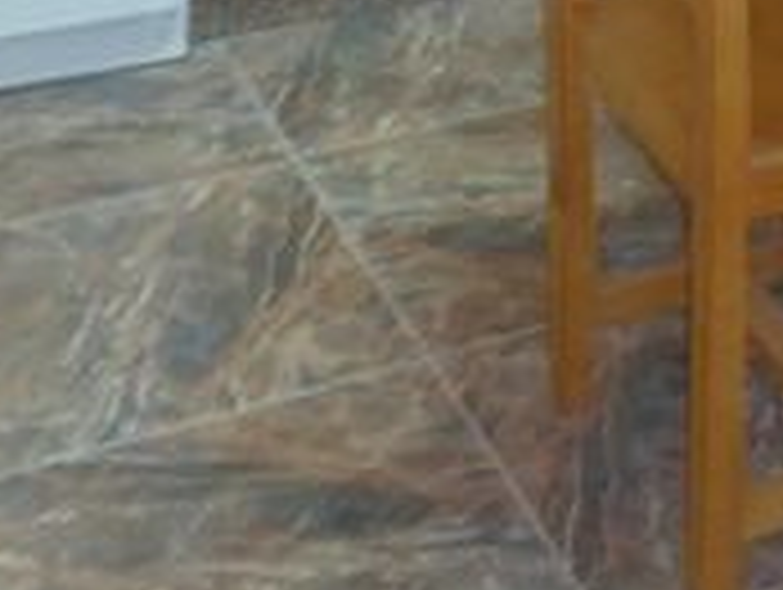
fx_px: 2197
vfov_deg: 13.8
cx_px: 826
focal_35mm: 97
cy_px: -432
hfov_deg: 19.5
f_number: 3.3
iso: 160
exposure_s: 1/4
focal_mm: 4.3
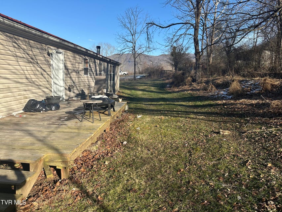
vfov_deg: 56.8
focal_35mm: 24
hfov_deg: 71.6
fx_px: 196
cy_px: 106
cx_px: 141
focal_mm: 6.86
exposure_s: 1/2591
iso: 80
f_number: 1.78
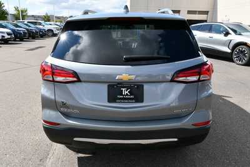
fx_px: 208
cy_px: 84
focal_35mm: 30
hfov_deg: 61.9
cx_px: 125
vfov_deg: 43.6
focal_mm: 20
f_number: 8
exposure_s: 1/250
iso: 140
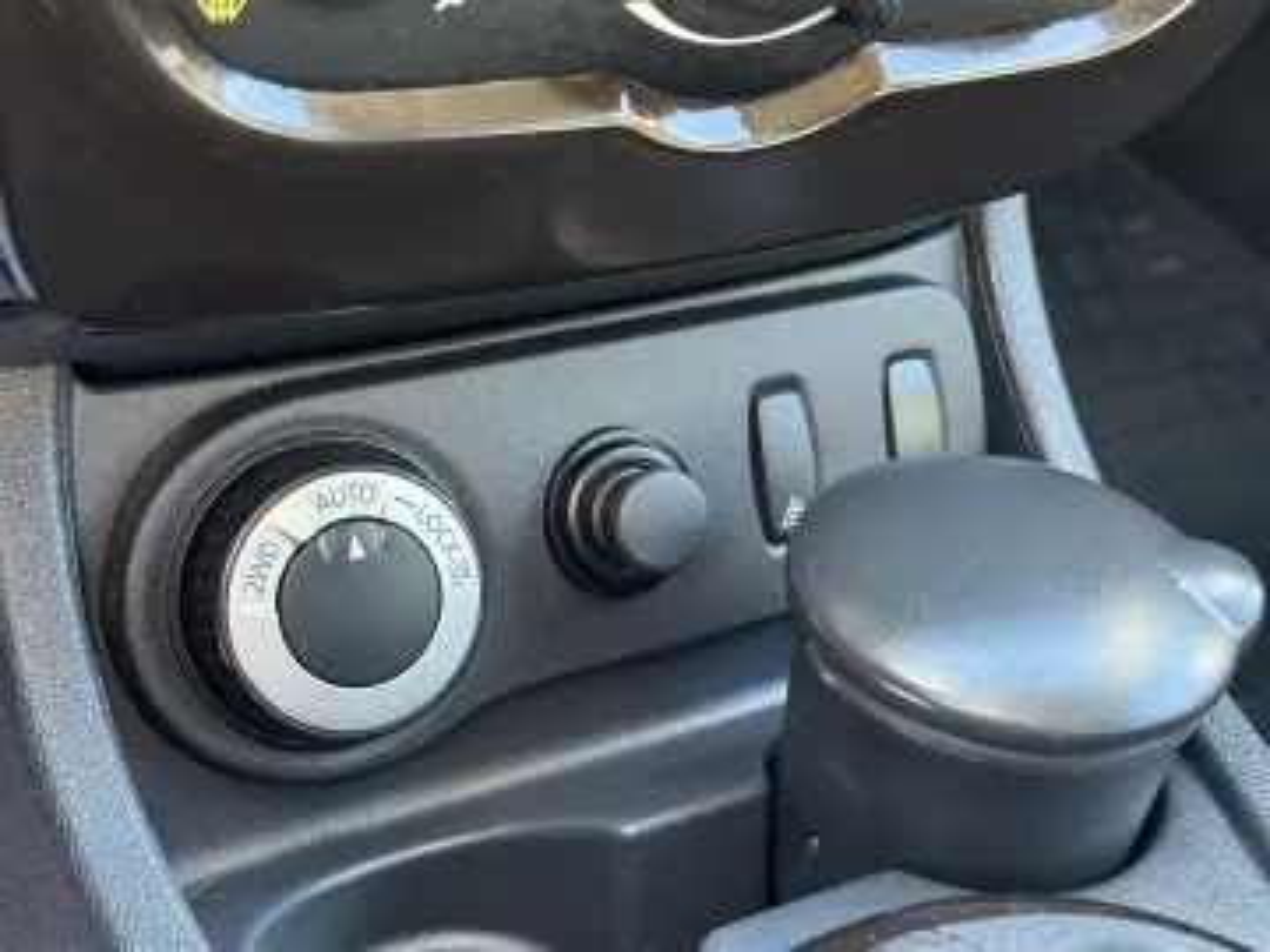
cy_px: 476
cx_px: 635
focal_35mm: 48
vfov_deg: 30.3
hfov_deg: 39.7
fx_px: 1761
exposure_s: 1/60
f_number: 1.78
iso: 400
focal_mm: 6.86
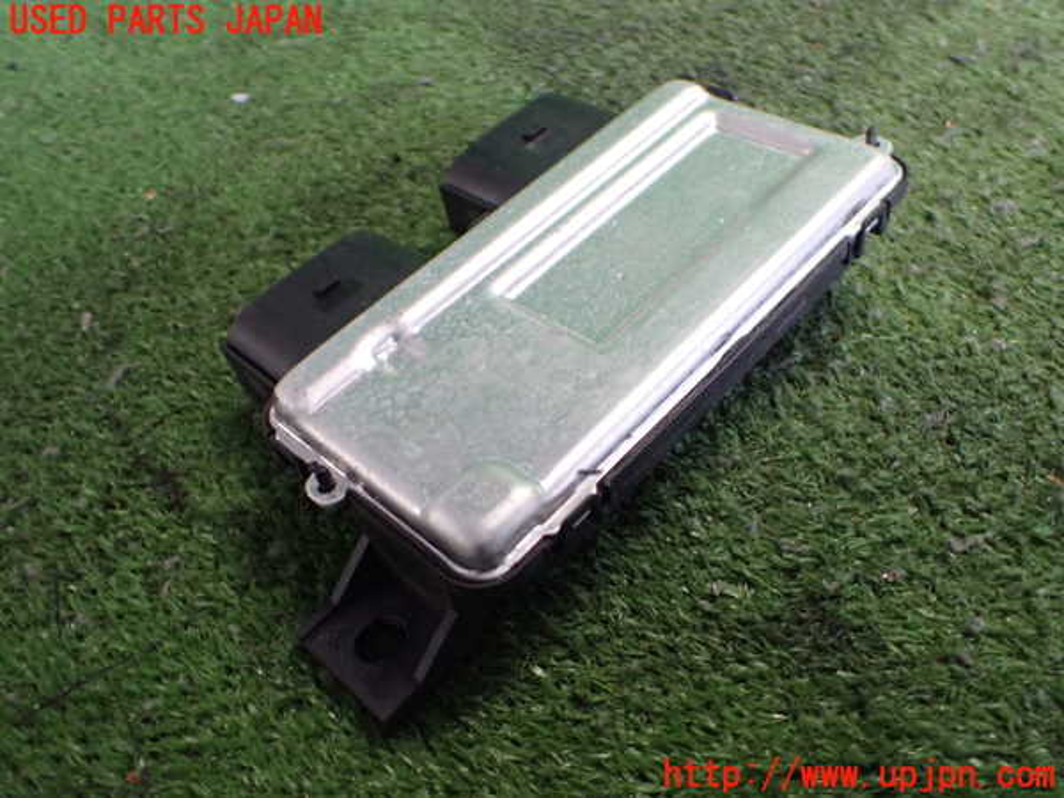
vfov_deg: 46.8
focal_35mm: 30
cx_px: 532
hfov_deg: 60.0
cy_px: 399
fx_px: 922
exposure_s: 1/80
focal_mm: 5.4
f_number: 2.3
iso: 800
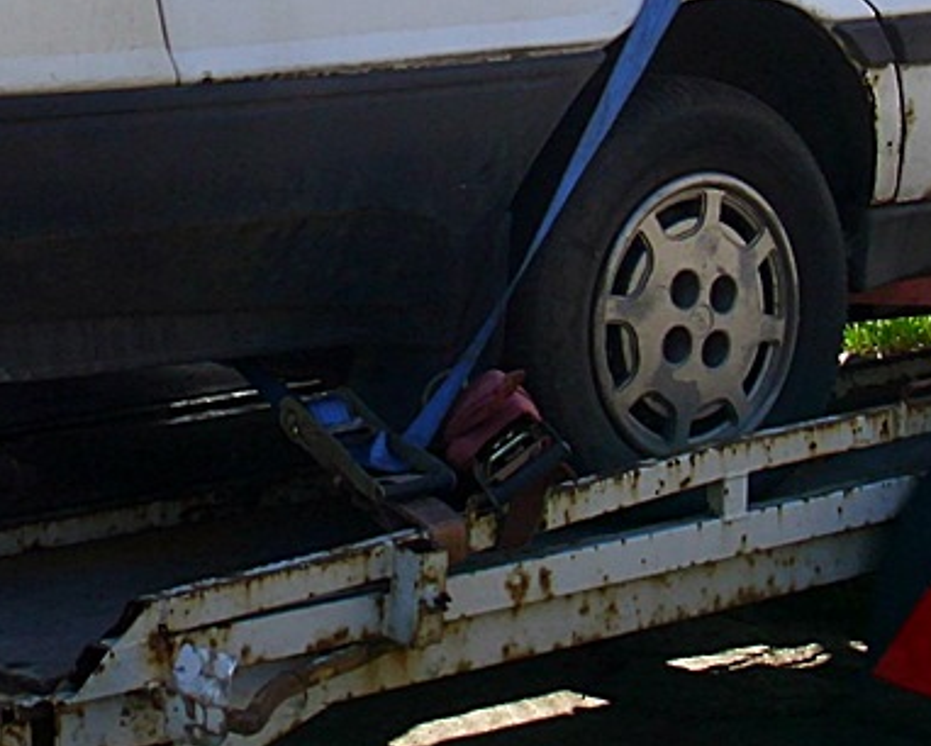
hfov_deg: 13.4
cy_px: -122
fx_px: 3942
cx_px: 758
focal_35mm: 143
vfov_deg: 10.6
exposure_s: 1/430
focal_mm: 6.2
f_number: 3
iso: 50
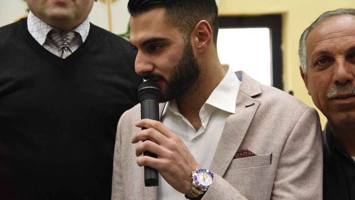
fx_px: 744
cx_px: 177
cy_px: 91
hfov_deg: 26.8
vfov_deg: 15.3
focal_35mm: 79
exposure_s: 1/160
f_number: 6.3
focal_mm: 75
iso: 6400
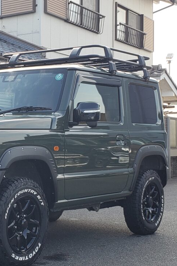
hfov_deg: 33.1
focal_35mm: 38
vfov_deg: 50.7
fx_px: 280
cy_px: 139
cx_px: 16
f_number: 2.4
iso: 50
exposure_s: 1/392
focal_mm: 4.3
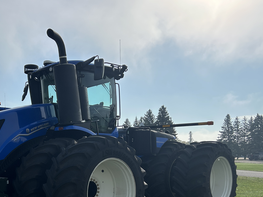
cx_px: 68
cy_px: 151
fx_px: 327
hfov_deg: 42.6
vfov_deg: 32.8
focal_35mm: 43
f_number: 1.5
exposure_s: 1/12658
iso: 50
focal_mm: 5.7
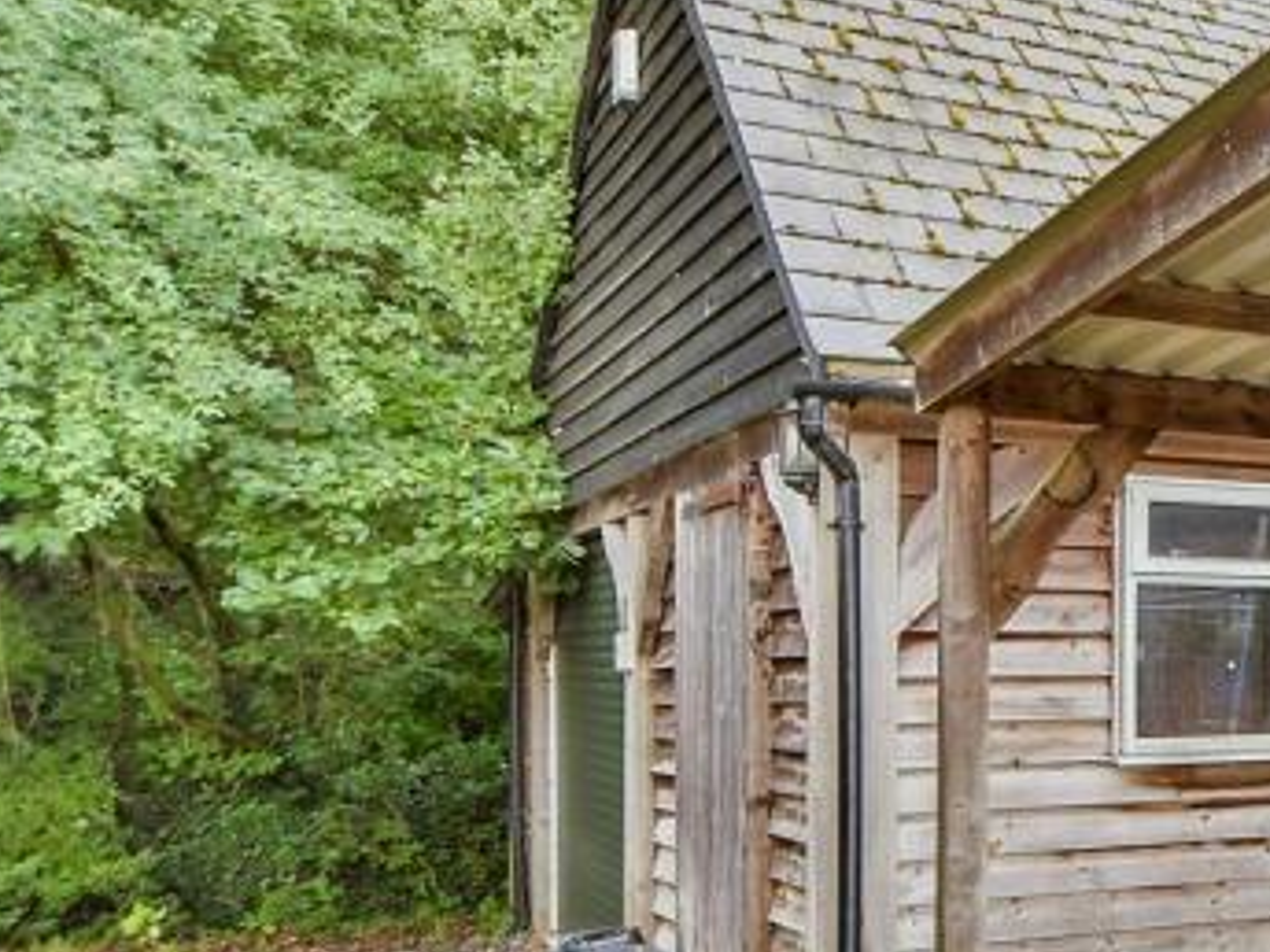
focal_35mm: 43
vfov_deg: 33.3
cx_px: 1654
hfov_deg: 32.7
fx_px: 1578
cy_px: 622
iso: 500
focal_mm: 10
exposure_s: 1/125
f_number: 4.5
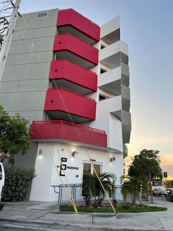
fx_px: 173
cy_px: 116
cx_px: 86
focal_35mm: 26
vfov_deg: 67.3
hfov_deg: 53.1
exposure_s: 1/518
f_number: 1.5
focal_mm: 5.7
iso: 50
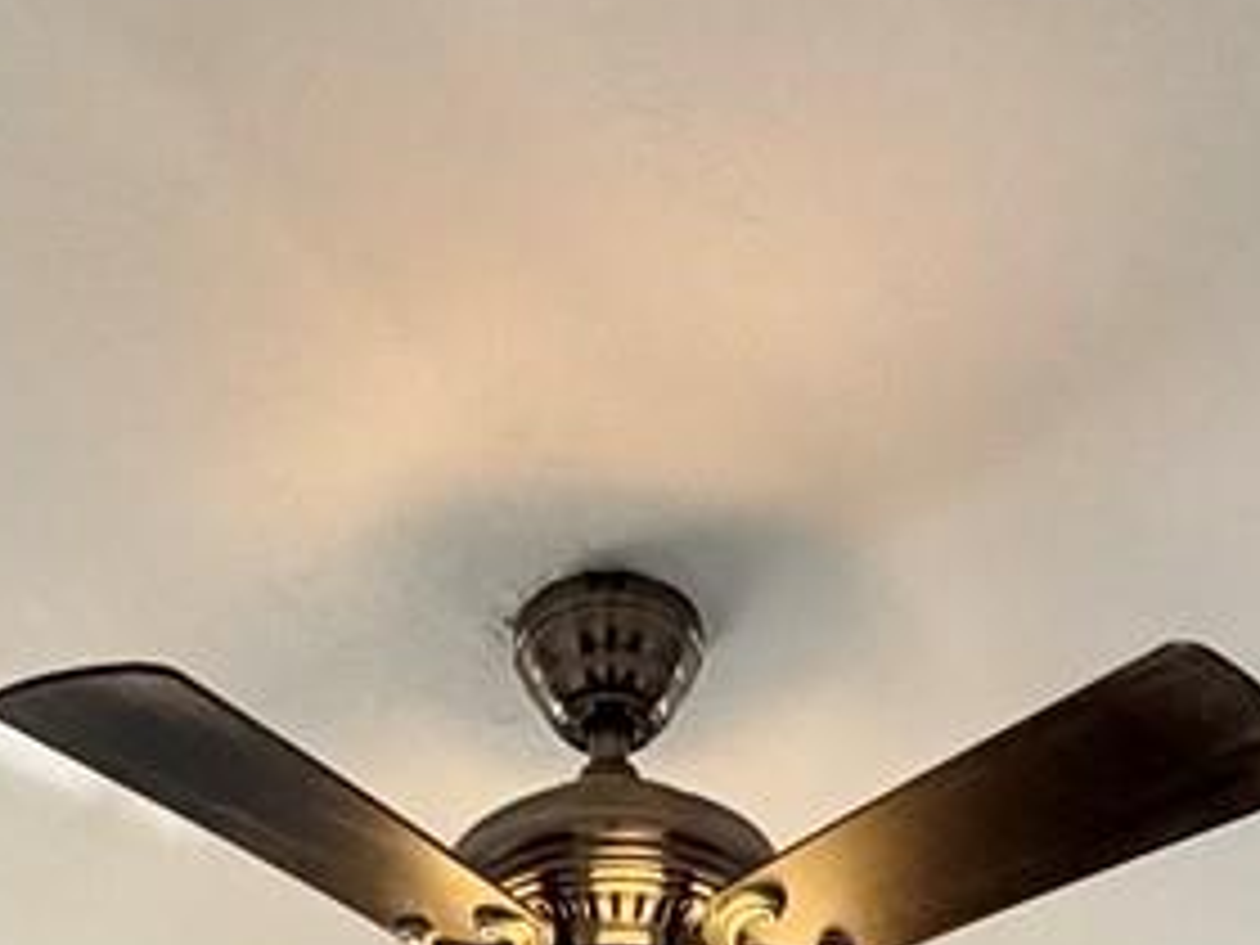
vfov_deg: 12.6
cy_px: 2484
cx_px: 590
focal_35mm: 80
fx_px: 2912
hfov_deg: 24.4
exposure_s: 1/120
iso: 160
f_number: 2.2
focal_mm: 2.22
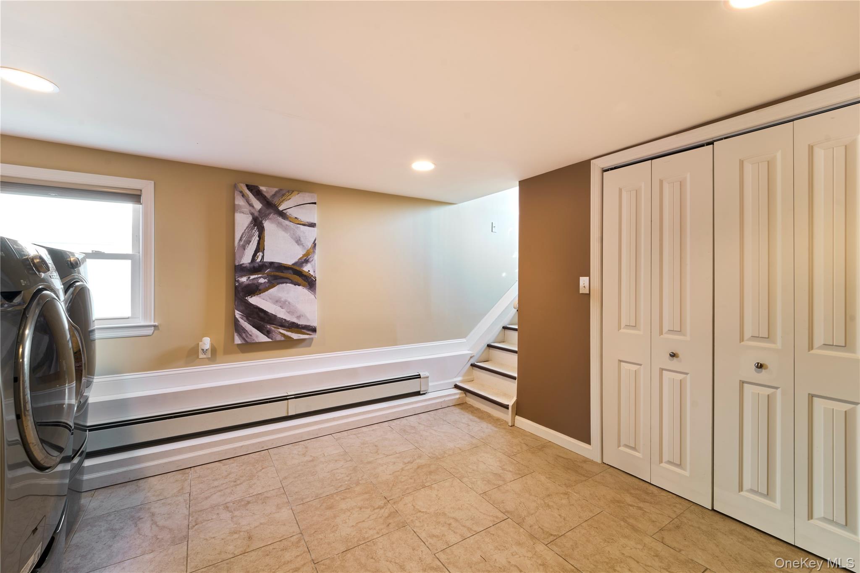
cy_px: 286
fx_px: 334
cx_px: 430
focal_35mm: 14
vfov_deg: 81.2
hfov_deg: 104.3
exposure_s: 1/1.59
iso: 200
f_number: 11
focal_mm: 14
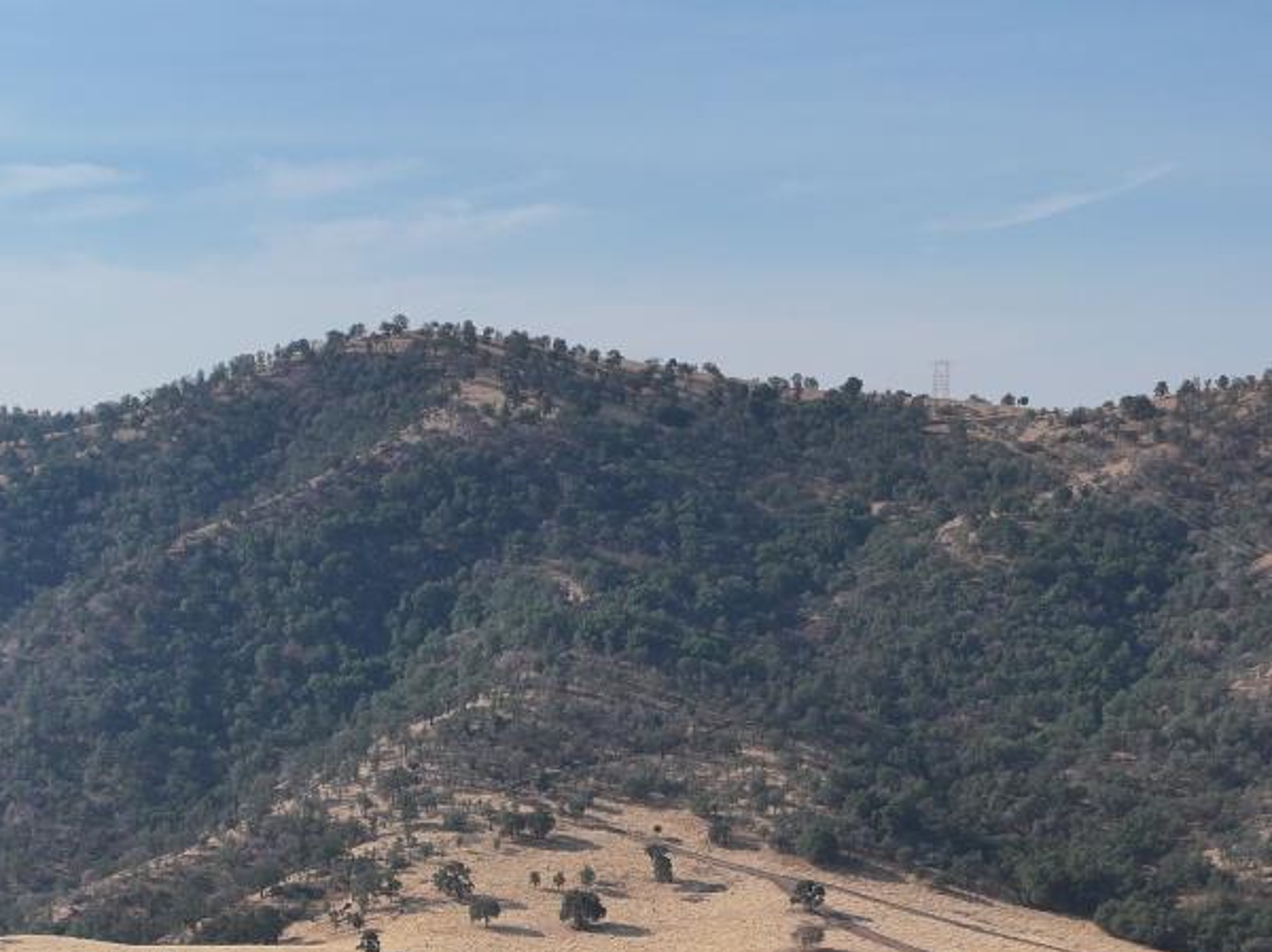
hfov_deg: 32.1
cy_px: 987
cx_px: 488
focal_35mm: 60
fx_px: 2203
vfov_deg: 23.2
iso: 110
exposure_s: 1/2500
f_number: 2.8
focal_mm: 12.29
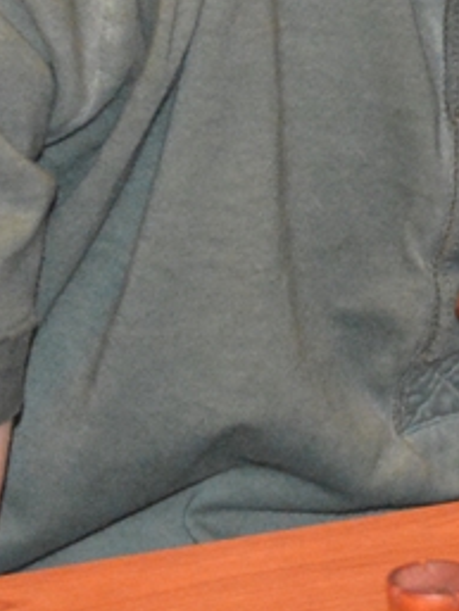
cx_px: 782
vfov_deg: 5.4
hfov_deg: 4.1
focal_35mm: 359
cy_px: -522
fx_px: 6342
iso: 3200
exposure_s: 1/60
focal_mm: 40
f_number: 4.8
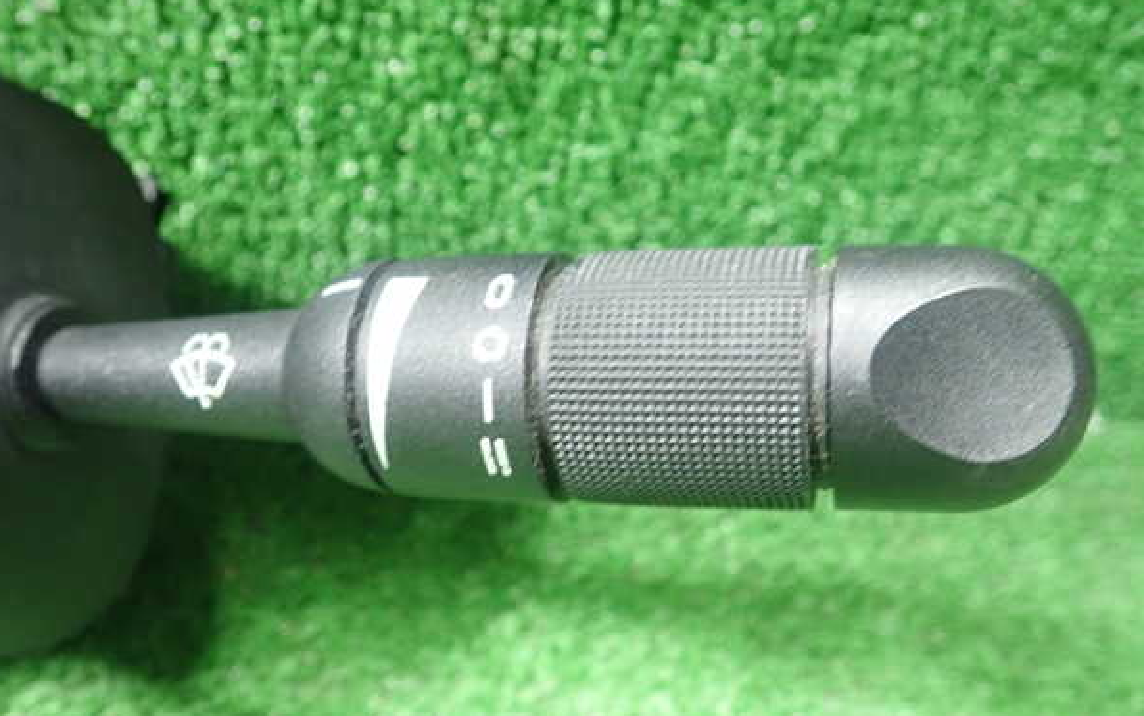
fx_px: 998
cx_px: 570
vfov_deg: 39.5
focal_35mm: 32
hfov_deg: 59.6
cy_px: 376
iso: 800
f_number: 2.3
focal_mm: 5.5
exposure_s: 1/40
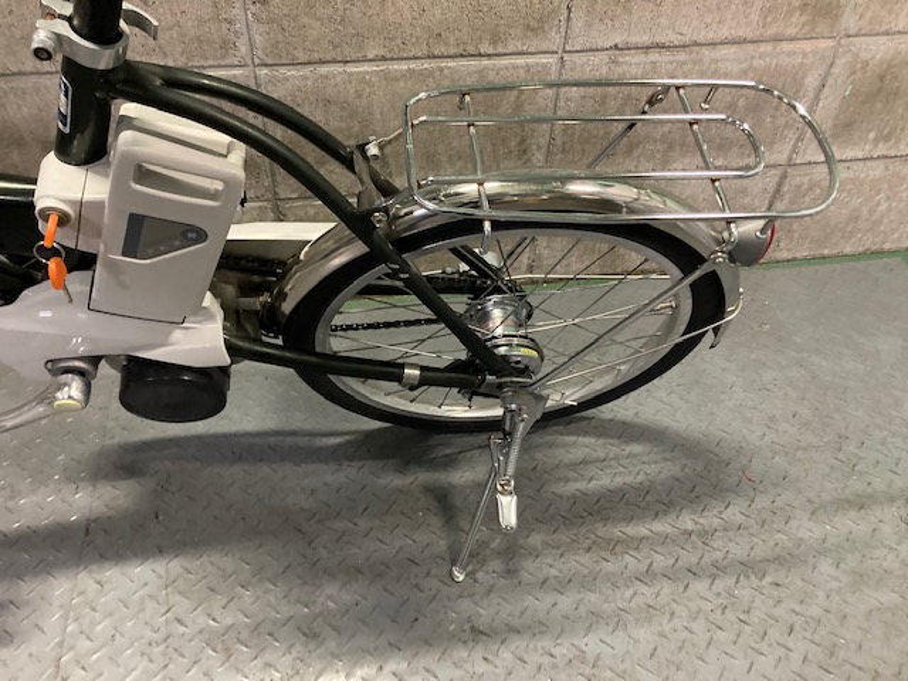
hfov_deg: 63.4
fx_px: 734
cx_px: 454
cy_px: 340
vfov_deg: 49.7
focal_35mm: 28
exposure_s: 1/30
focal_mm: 3.99
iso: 500
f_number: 1.8
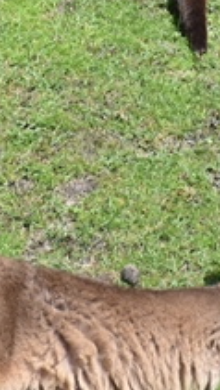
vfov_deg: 2.5
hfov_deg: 1.4
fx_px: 8829
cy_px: -236
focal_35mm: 853
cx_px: -4
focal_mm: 112
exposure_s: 1/320
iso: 200
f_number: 9
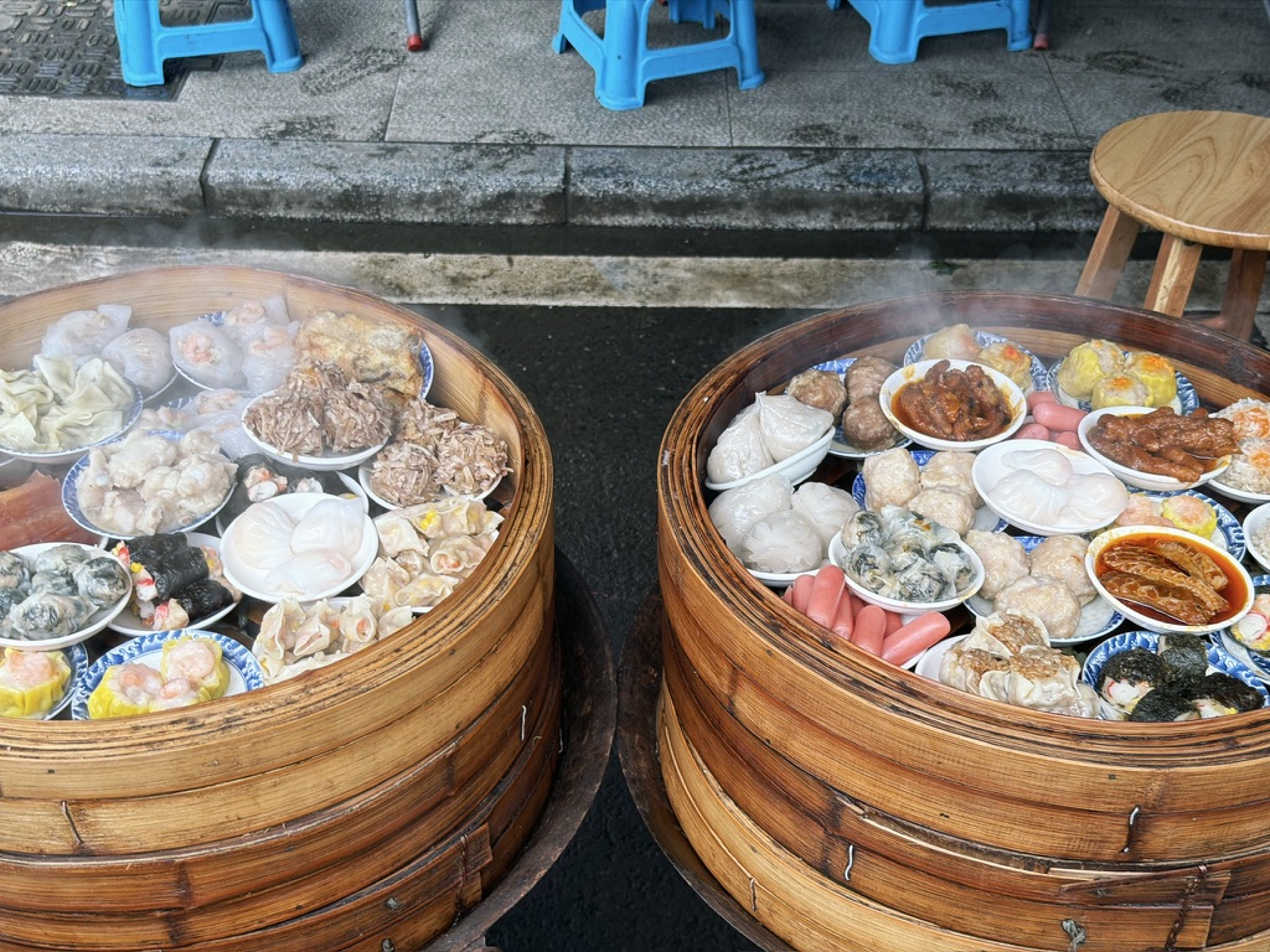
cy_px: 476
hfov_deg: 39.7
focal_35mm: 48
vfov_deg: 30.3
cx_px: 635
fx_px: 1761
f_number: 1.78
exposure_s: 1/85
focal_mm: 6.76
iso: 125
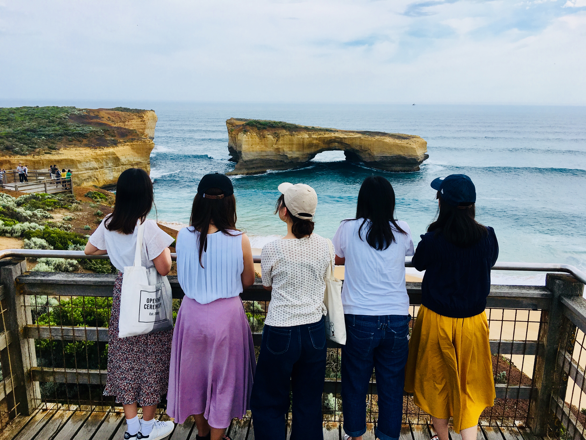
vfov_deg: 48.2
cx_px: 293
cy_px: 220
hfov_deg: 61.7
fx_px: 491
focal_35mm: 29
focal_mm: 4.15
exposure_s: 1/1603
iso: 25
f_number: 2.2
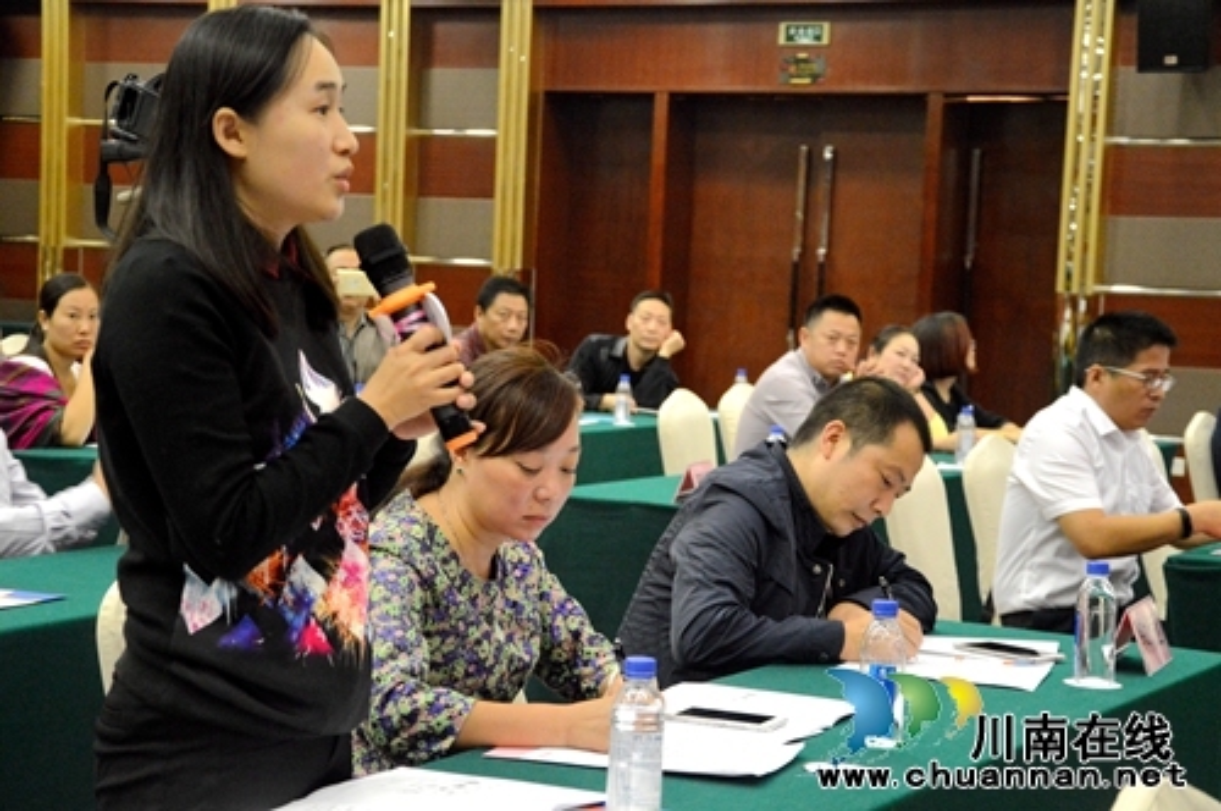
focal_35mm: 75
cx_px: 610
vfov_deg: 18.1
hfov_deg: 27.0
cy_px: 406
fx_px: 2540
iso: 3200
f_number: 5
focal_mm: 50
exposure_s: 1/40
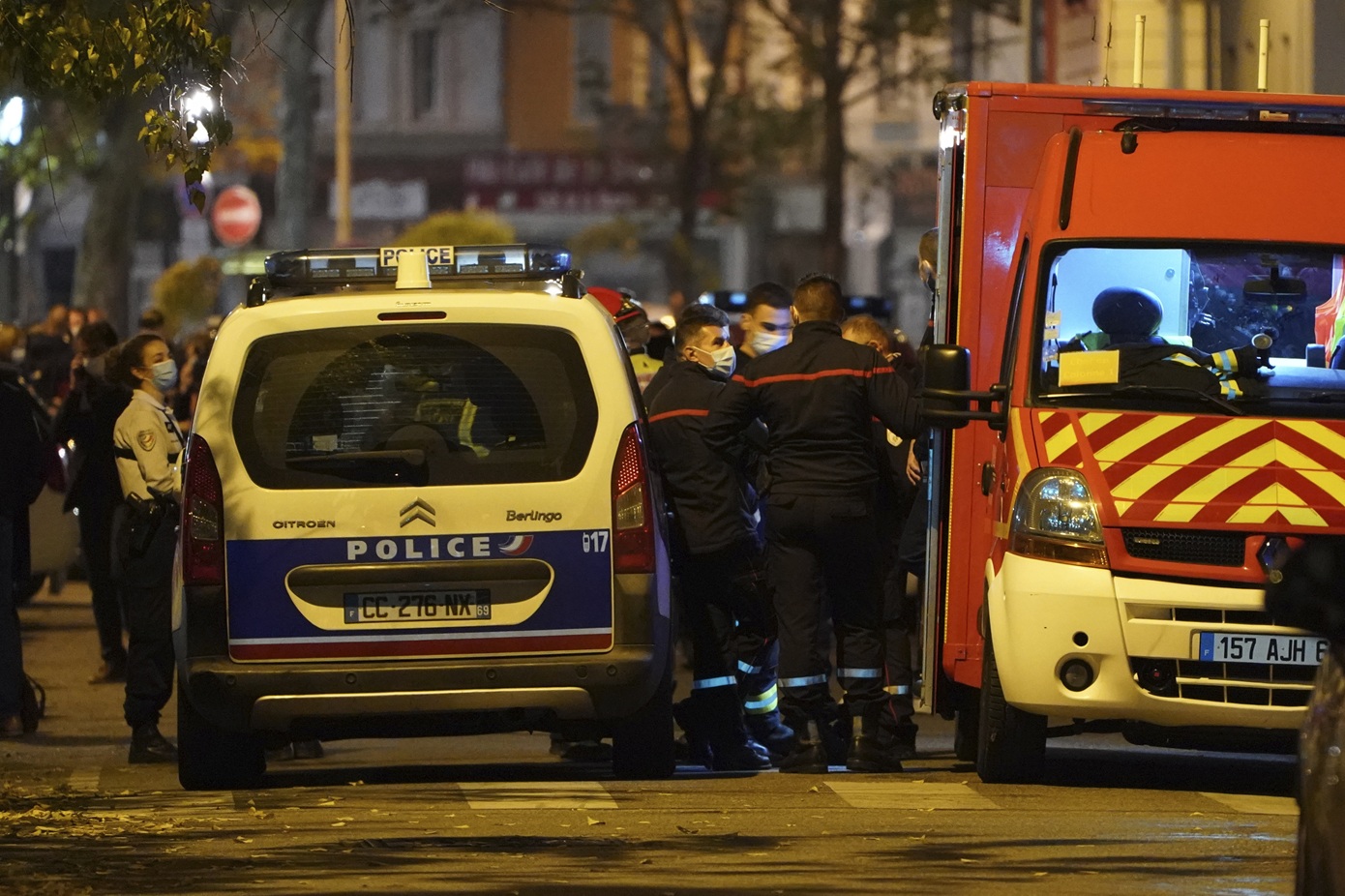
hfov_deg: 5.4
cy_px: 448
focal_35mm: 382
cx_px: 672
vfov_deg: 3.6
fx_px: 14268
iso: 10000
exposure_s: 1/20
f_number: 5.6
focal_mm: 382
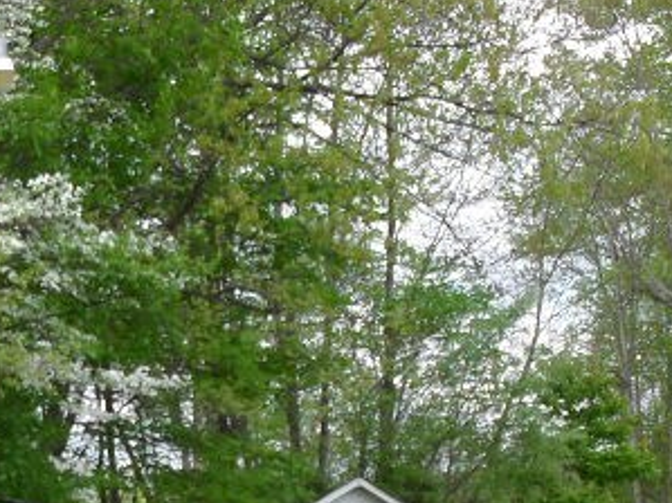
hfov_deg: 16.4
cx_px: 330
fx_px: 2329
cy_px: 739
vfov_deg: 11.8
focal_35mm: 120
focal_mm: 6.3
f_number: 3.2
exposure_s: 1/350
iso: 100
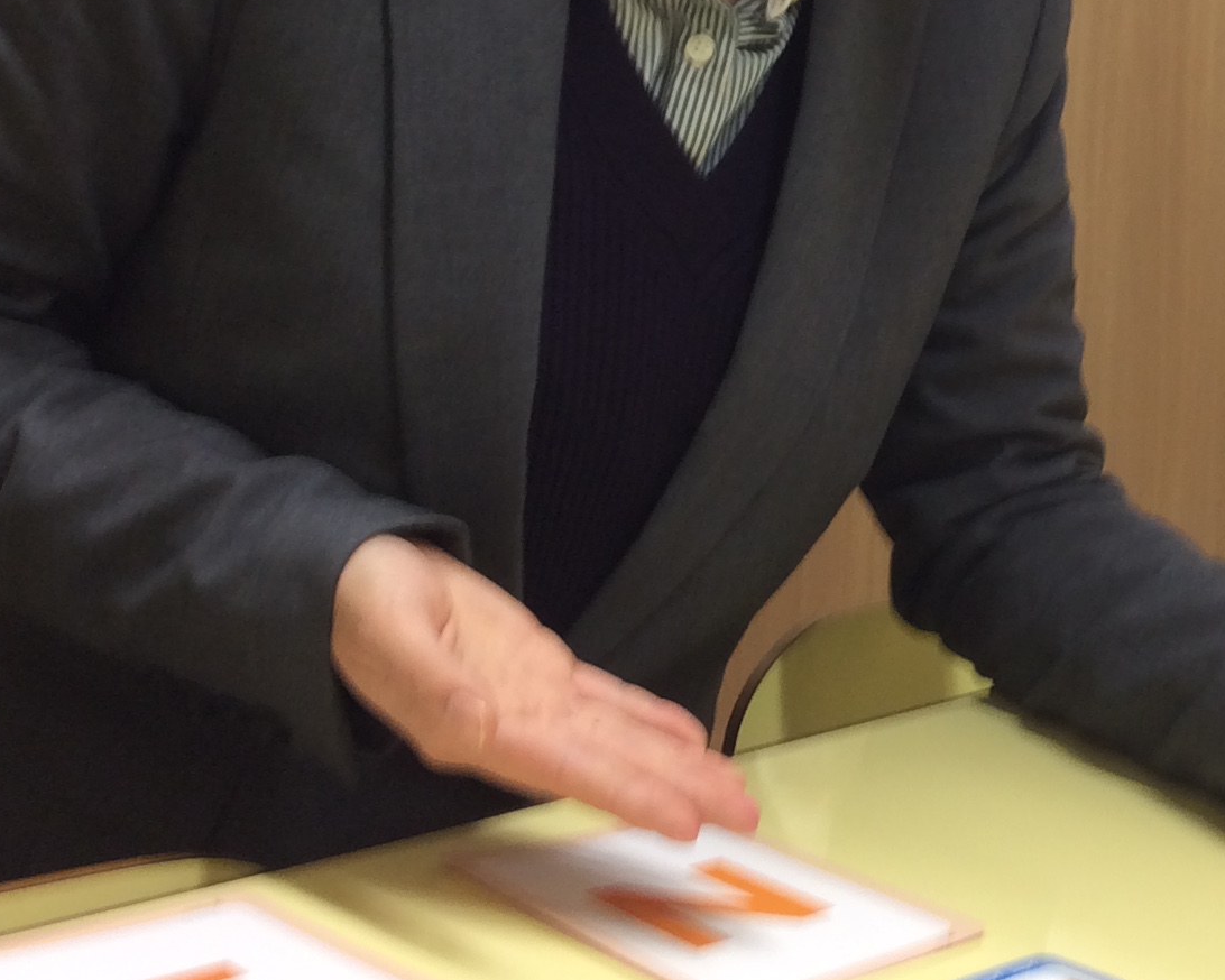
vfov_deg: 20.3
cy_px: 109
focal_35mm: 74
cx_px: 994
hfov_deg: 25.2
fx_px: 2683
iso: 32
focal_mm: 3.3
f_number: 2.4
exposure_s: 1/24
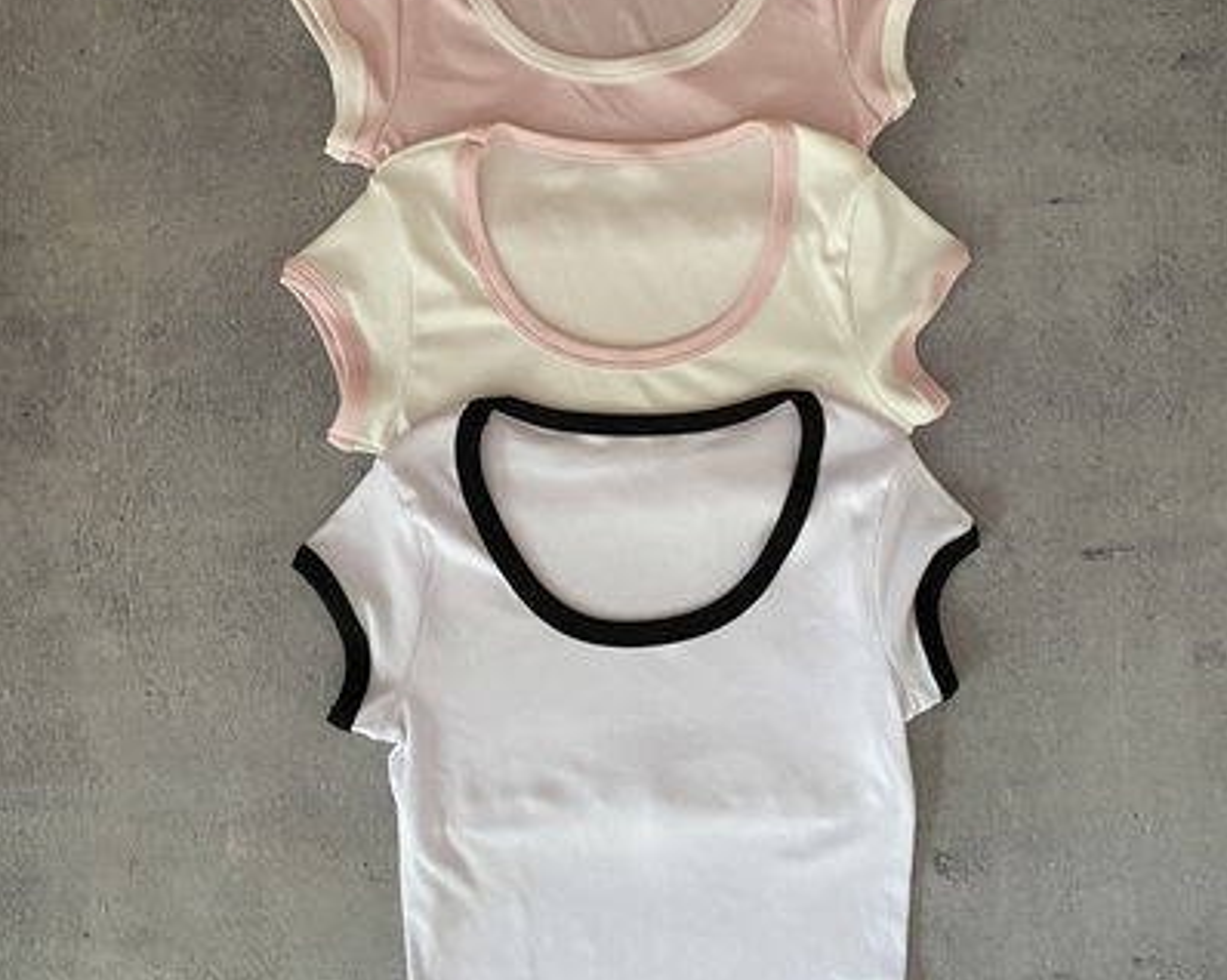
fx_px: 1234
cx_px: 614
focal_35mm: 34
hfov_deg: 52.9
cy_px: 328
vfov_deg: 42.7
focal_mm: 4.25
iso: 500
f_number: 1.8
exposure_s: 1/60
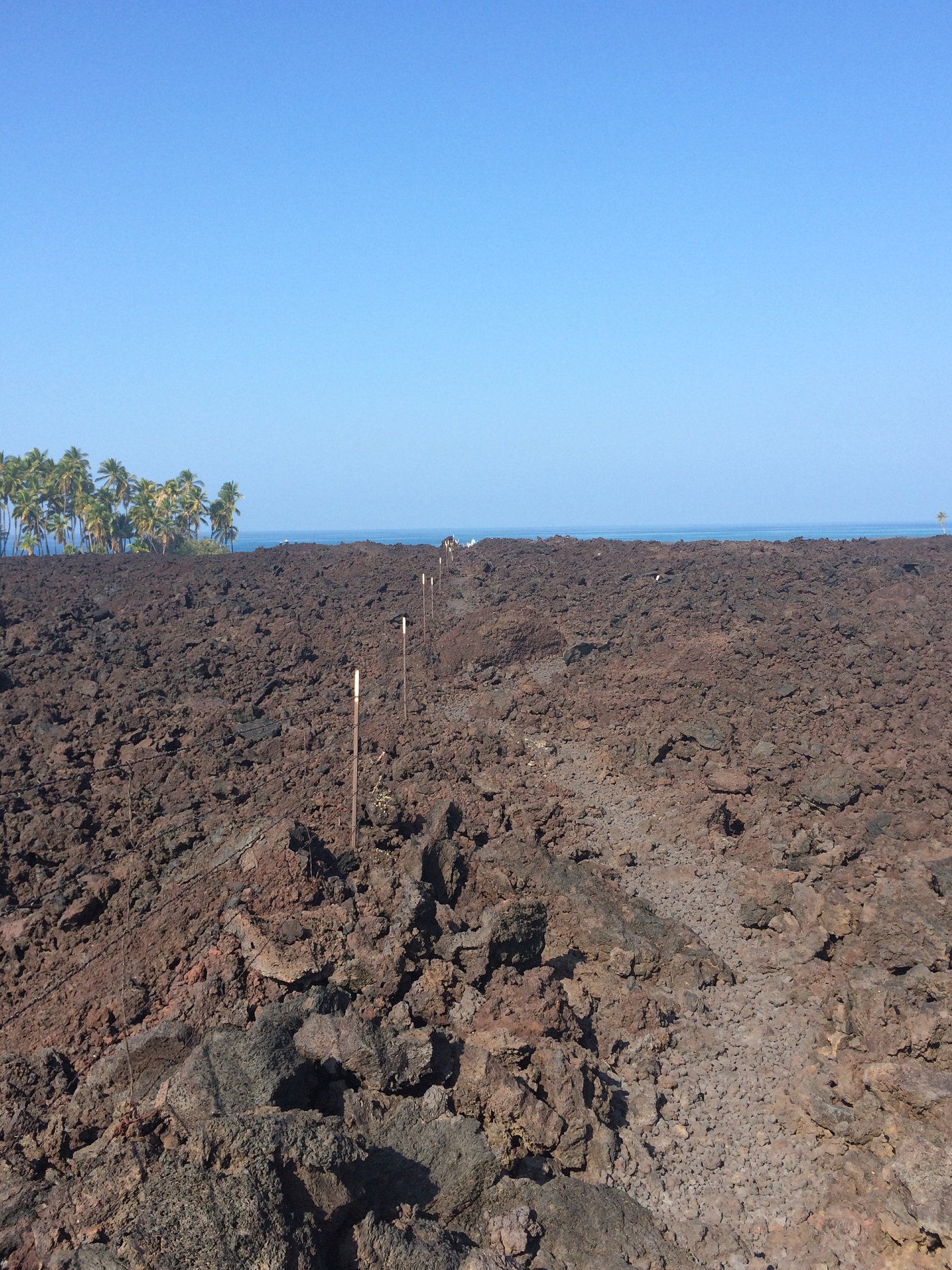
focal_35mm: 30
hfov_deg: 46.8
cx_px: 491
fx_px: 1100
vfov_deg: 59.9
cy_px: 614
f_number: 2.2
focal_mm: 4.15
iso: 32
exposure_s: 1/1282
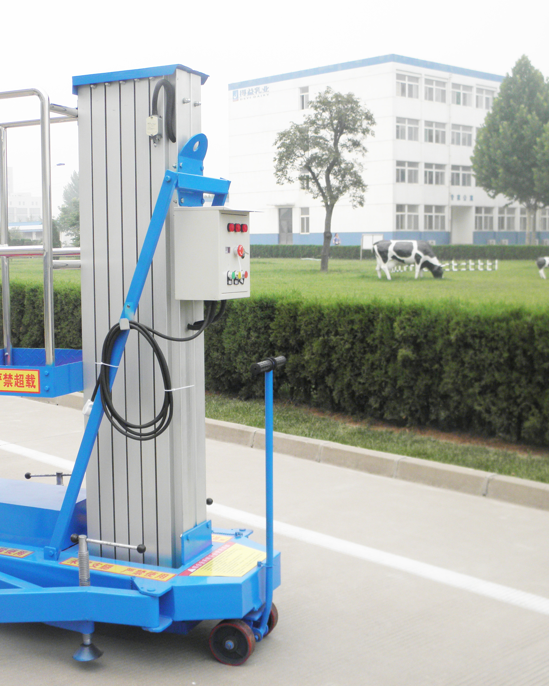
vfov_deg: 41.2
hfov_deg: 33.3
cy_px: 339
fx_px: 914
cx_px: 210
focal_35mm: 45
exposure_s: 1/400
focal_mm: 6.2
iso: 100
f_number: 3.7
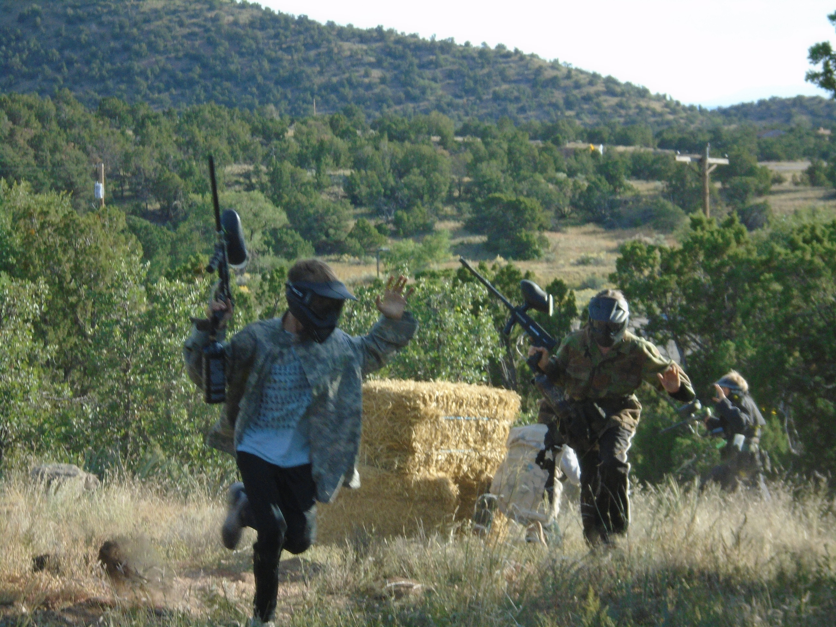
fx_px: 3140
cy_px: 314
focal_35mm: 130
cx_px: 418
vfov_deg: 11.4
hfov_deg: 15.2
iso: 250
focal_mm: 23
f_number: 6.4
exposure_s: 1/250
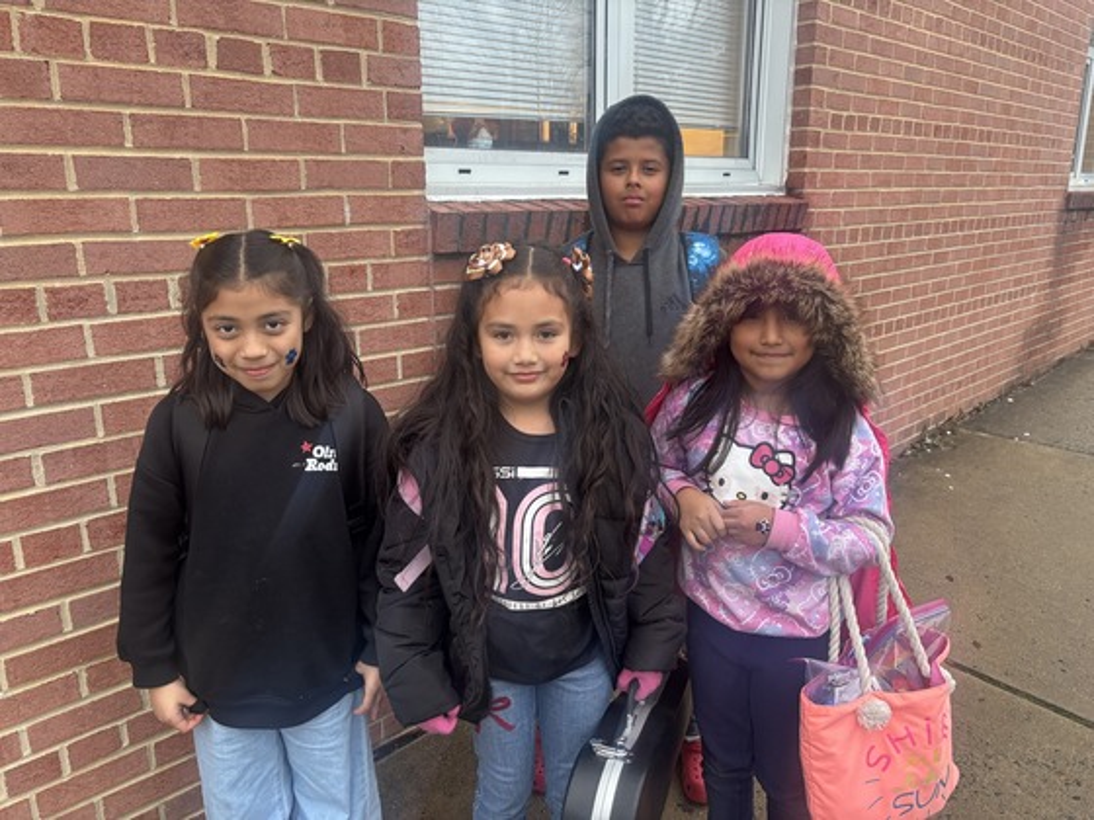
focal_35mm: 26
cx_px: 547
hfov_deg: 67.3
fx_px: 822
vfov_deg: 53.1
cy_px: 410
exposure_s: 1/60
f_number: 1.6
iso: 160
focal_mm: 5.96
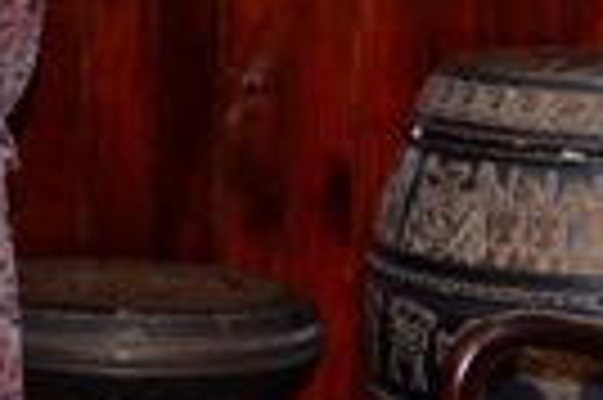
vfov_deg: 8.1
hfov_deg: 10.6
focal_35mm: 168
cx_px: -808
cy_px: -67
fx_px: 2811
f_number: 5.6
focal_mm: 30
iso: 640
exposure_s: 1/80
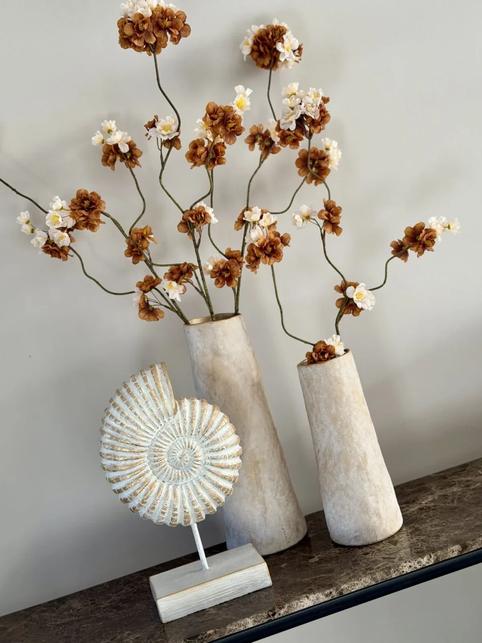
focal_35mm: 48
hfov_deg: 30.3
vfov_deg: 39.7
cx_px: 241
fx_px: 891
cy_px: 322
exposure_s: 1/66
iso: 100
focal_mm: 6.76
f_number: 1.78
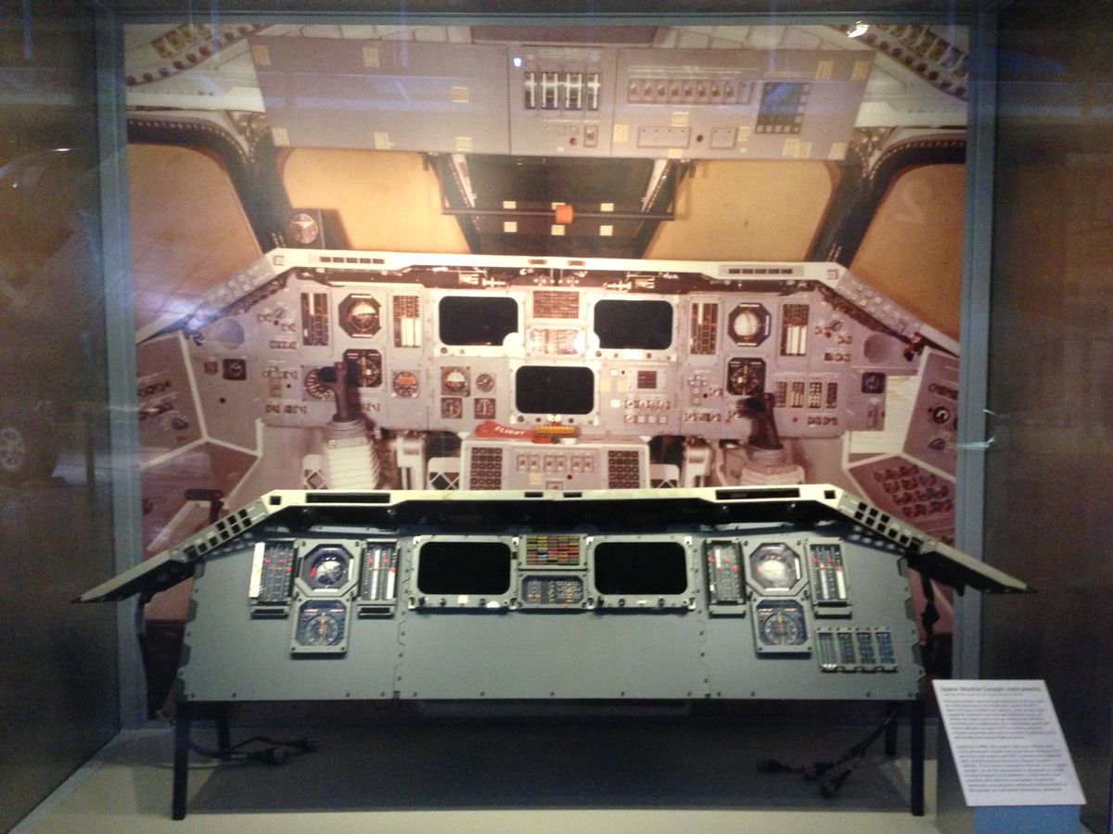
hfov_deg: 55.4
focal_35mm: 33
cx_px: 556
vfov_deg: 42.9
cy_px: 417
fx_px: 1061
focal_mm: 4.13
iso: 400
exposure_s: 1/20
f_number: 2.4
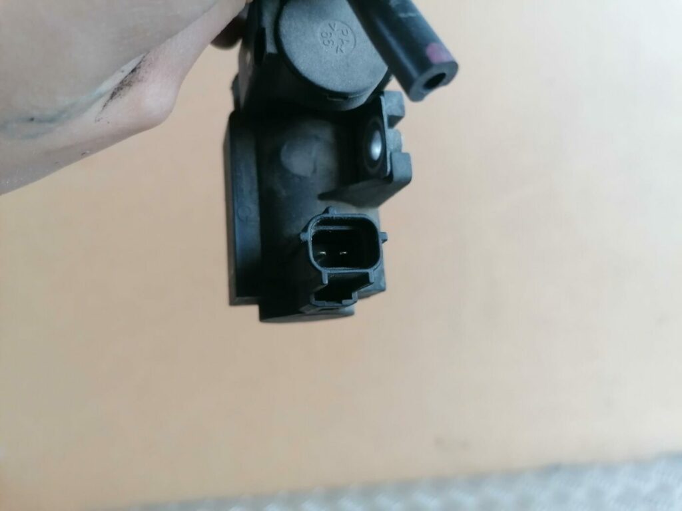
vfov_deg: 51.4
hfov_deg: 65.3
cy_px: 256
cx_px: 341
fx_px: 532
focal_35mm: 27
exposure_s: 1/100
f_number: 1.8
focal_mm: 4.75
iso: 200
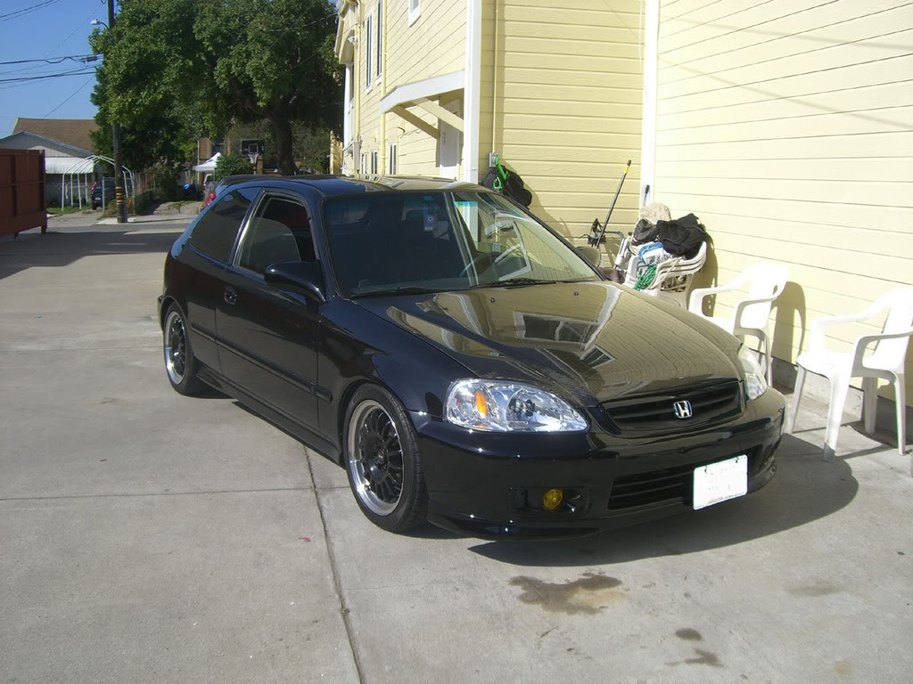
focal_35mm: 38
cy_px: 342
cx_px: 456
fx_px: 1002
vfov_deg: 37.7
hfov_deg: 49.0
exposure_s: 1/800
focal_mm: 6.2
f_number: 4.3
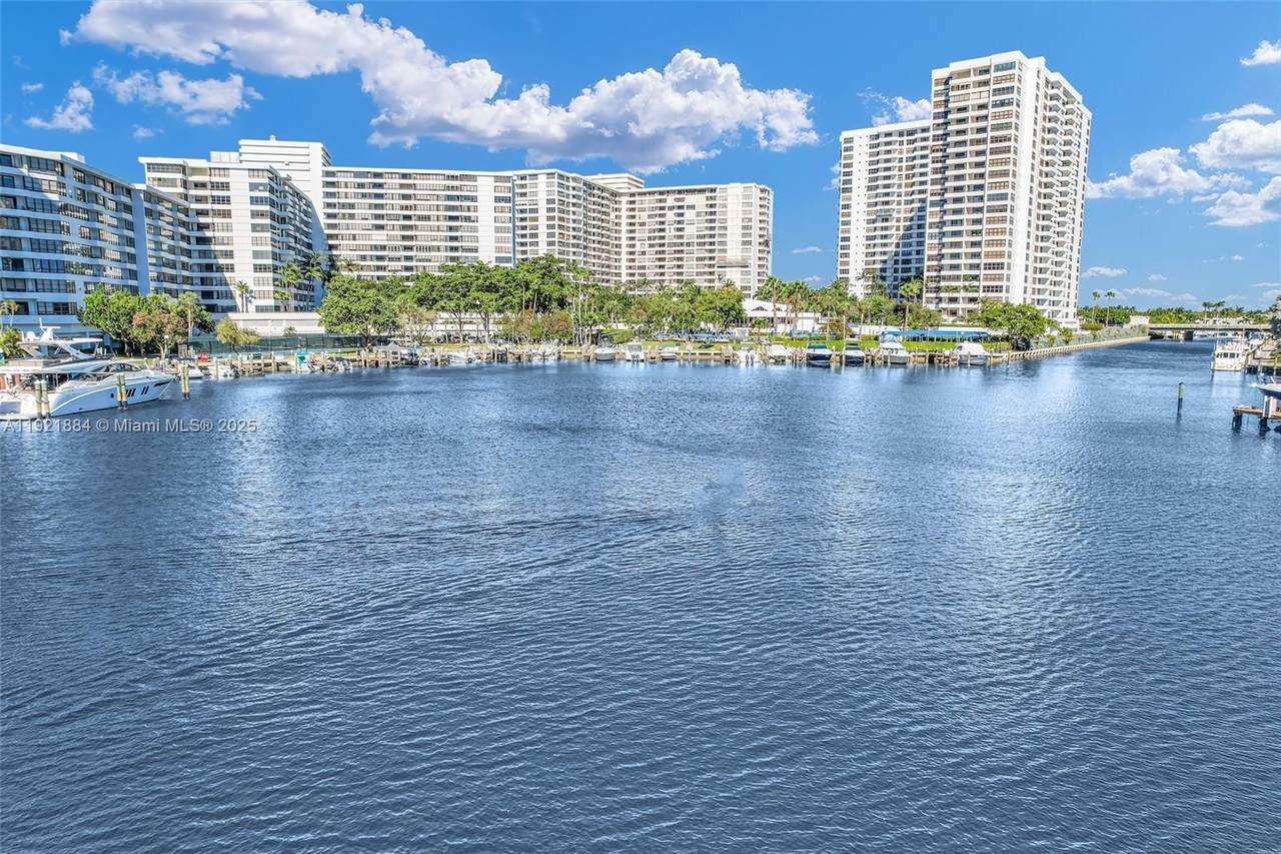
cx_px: 640
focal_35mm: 22
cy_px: 427
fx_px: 783
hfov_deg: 78.6
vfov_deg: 57.2
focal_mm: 8.38
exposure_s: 1/1000
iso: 100
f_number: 2.8
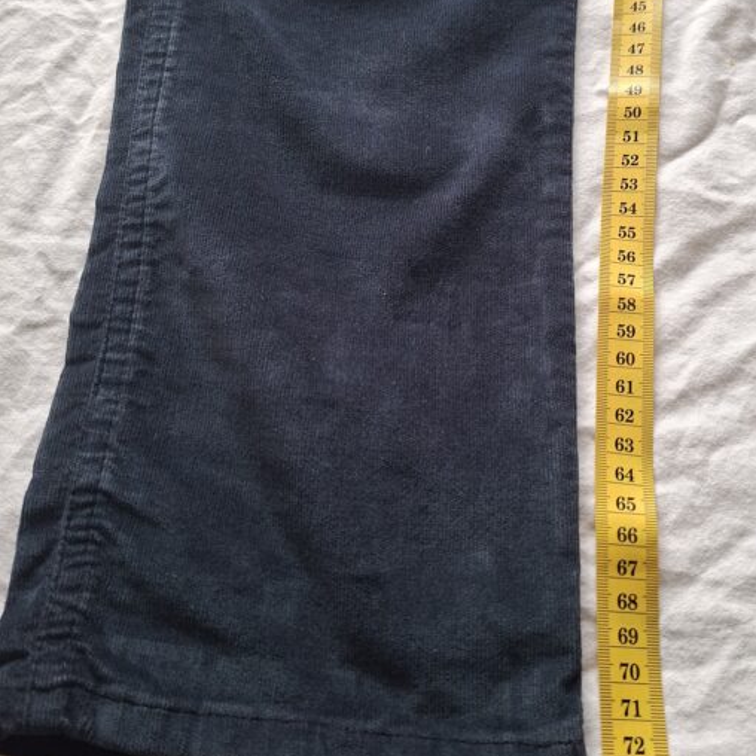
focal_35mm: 32
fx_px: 791
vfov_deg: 50.4
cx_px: 445
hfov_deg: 50.8
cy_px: 266
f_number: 1.8
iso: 160
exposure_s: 1/100
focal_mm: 5.54
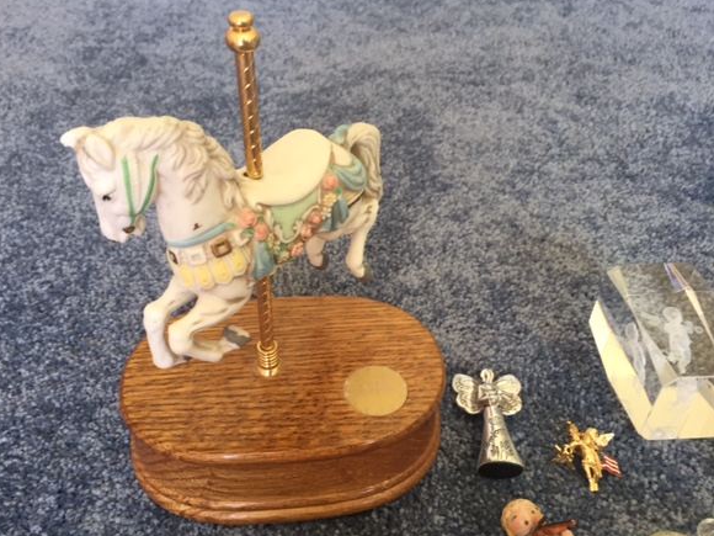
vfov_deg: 44.1
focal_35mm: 32
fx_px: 660
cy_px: 282
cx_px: 342
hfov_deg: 56.8
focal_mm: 4.15
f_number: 2.2
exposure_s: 1/30
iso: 80
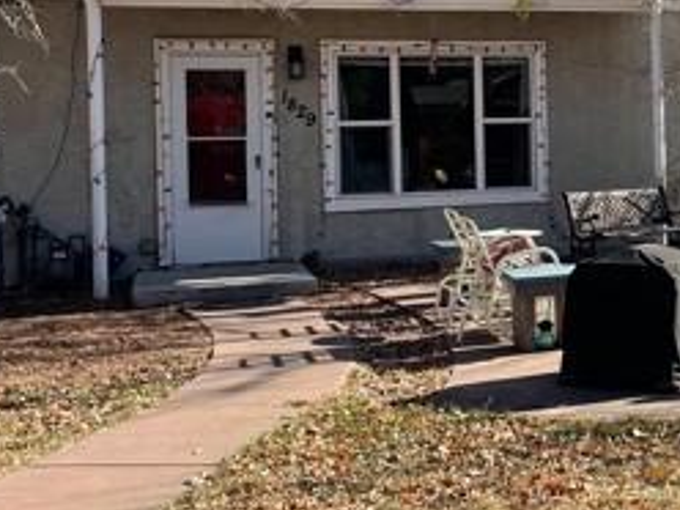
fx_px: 1316
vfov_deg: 21.7
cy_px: 126
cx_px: 707
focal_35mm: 67
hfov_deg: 27.1
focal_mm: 4.2
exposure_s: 1/1825
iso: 32
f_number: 1.6
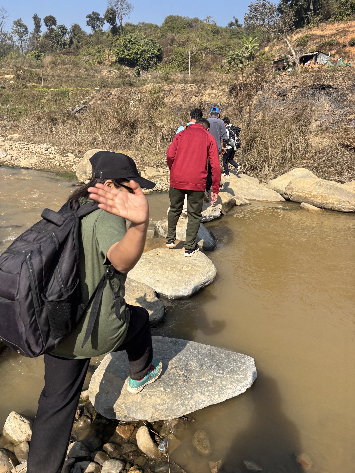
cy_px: 236
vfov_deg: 67.3
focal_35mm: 26
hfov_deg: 53.1
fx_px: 356
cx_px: 178
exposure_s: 1/2451
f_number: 1.6
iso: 50
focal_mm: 5.96
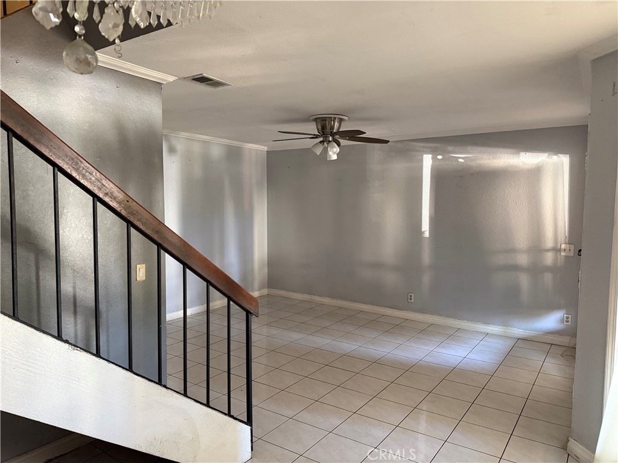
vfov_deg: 56.8
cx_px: 309
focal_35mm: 24
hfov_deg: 71.6
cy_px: 232
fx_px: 428
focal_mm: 6.76
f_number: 1.78
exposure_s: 1/60
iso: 640
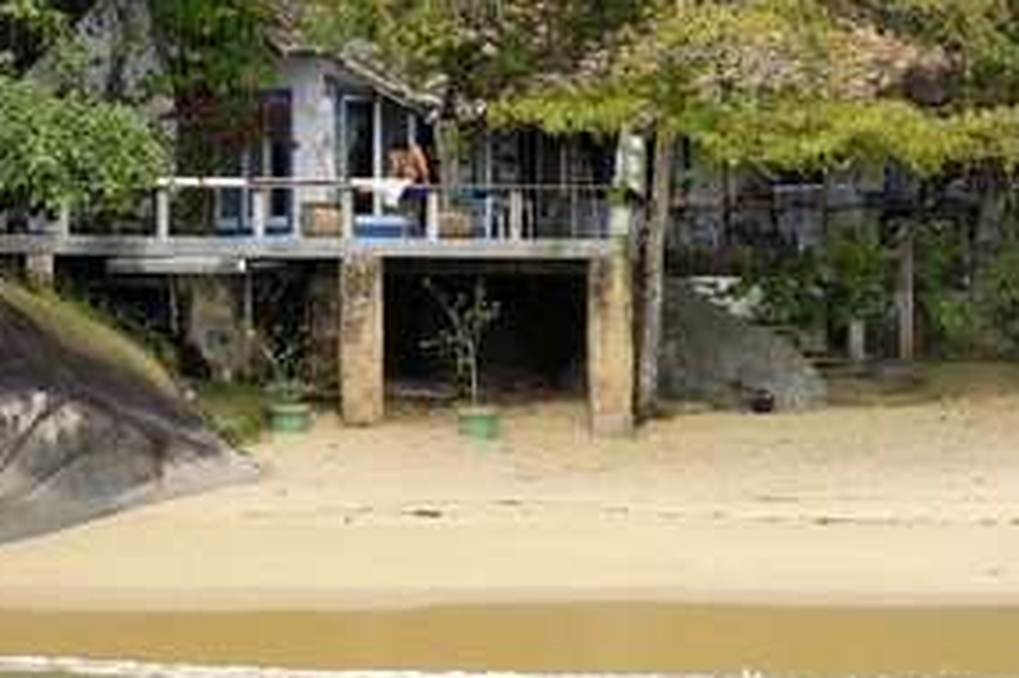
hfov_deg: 15.5
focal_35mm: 132
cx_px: 325
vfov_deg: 10.4
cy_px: 288
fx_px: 3734
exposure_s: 1/125
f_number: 5.6
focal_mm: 60
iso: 100
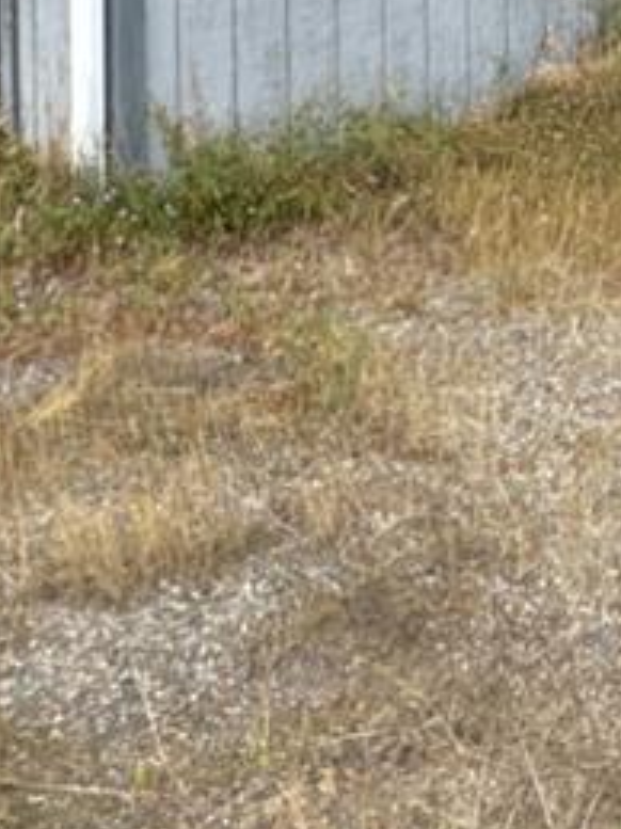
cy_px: -160
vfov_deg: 22.3
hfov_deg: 17.0
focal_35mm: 81
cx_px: 840
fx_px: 1939
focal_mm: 2.22
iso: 50
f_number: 2.2
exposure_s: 1/2342
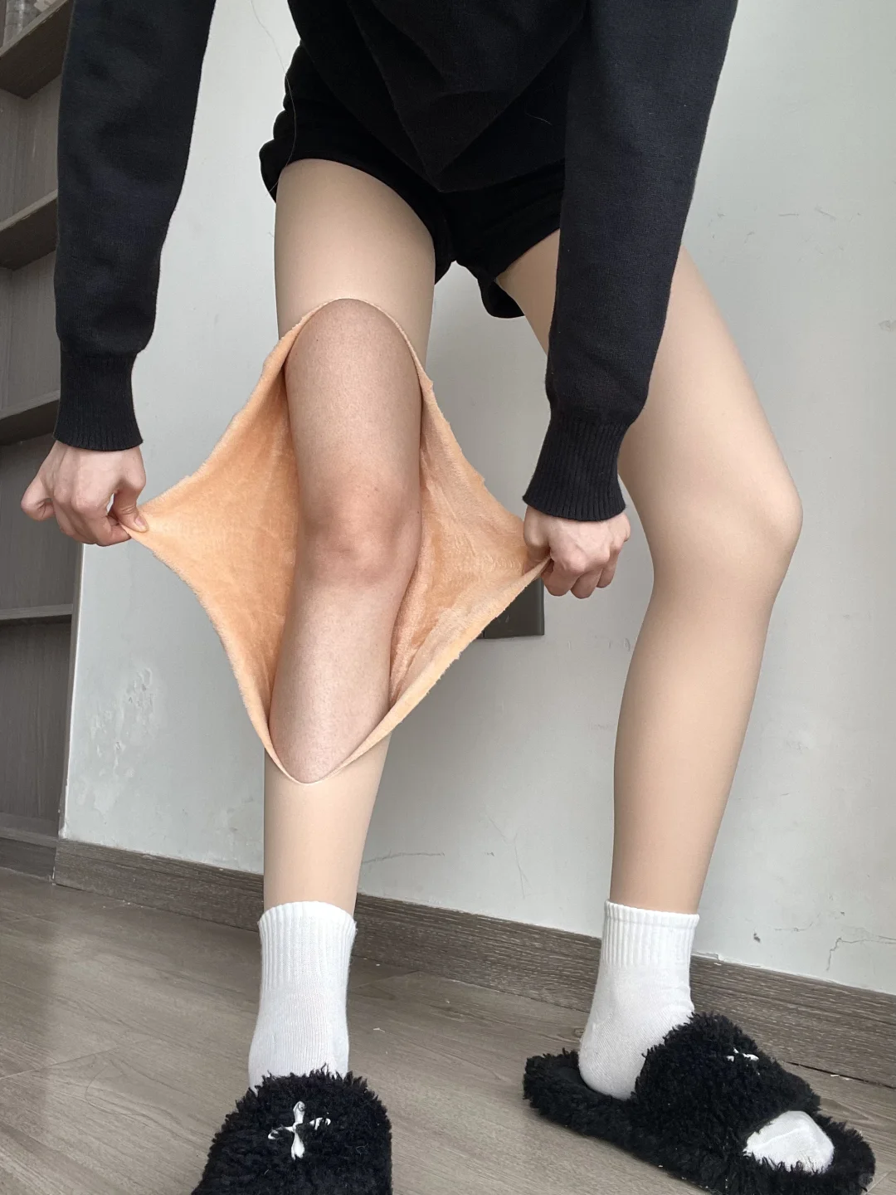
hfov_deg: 46.8
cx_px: 448
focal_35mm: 30
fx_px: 1035
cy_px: 598
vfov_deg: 60.0
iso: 50
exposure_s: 1/121
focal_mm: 2.71
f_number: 2.2
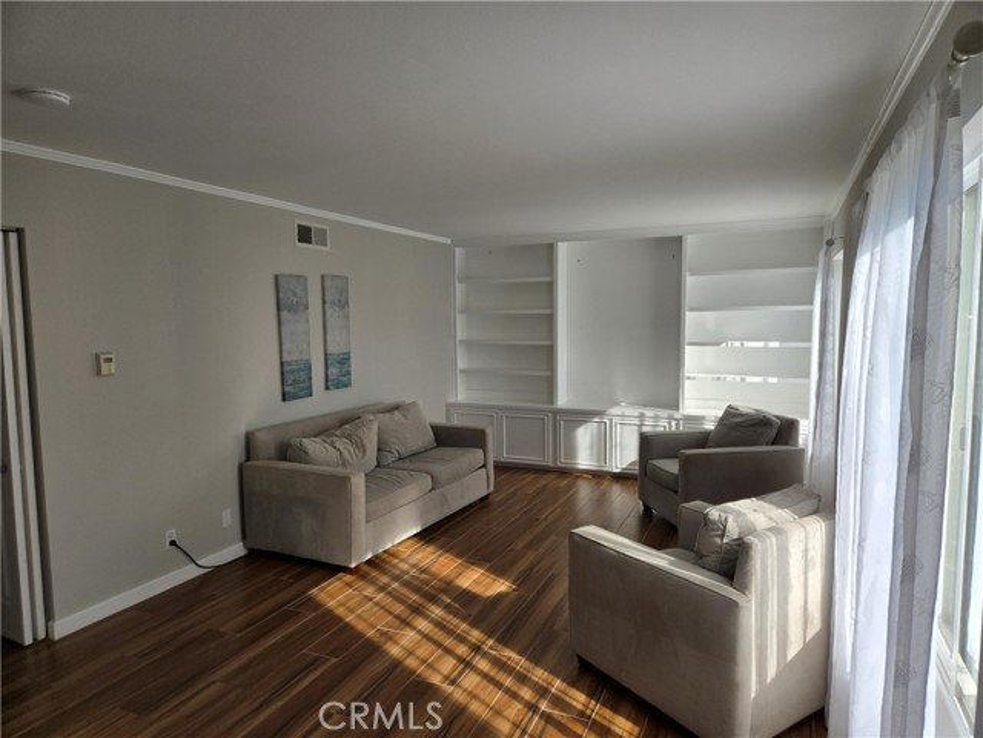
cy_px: 369
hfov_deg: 73.9
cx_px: 492
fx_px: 653
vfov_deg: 58.9
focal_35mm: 23
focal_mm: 5.4
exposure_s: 1/1756
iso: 80
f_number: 1.8
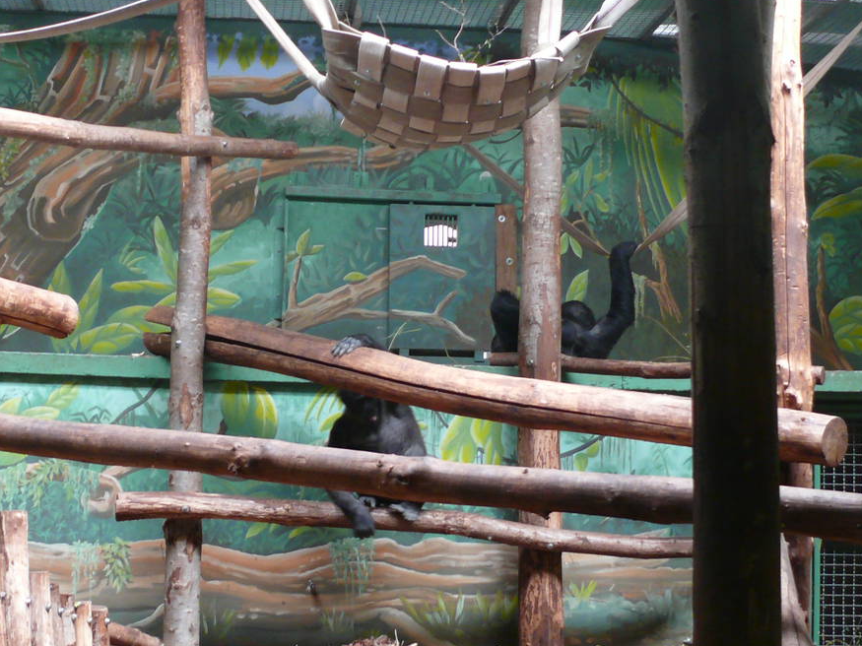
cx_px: 345
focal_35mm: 64
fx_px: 1593
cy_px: 269
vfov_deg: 22.9
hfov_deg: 30.2
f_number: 2.8
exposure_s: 1/20
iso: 200
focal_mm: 7.4
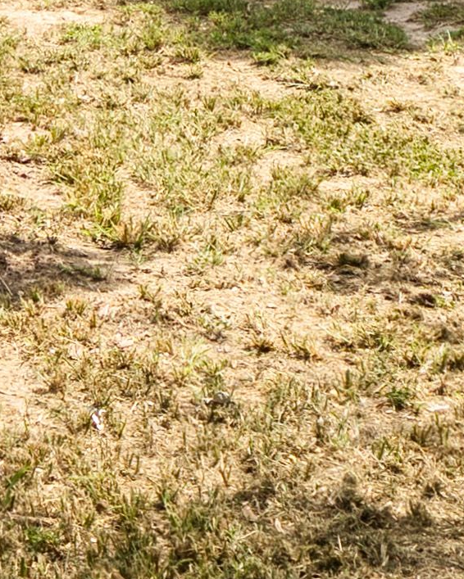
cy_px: -260
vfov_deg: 14.2
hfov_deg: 11.8
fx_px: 2196
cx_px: -90
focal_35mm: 128
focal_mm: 16
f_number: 7.1
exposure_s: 1/800
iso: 100
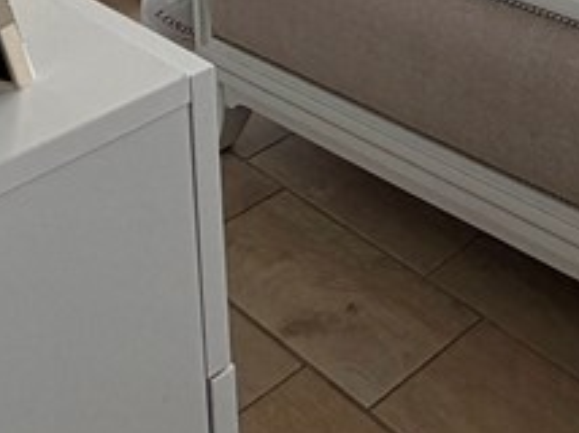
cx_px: 812
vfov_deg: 15.9
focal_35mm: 67
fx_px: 1119
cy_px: -484
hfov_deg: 24.2
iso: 40
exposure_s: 1/223
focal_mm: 2.22
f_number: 2.2
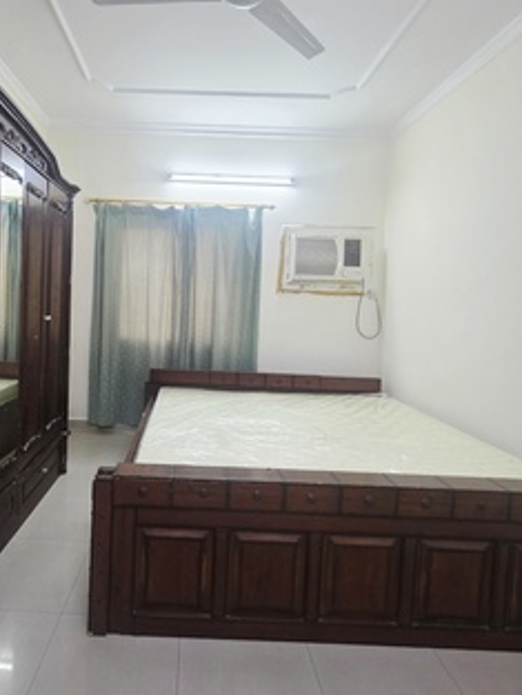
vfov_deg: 84.4
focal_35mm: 19
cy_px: 314
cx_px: 181
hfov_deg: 67.1
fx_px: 382
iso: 160
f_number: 1.9
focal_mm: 2.2
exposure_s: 1/50.3
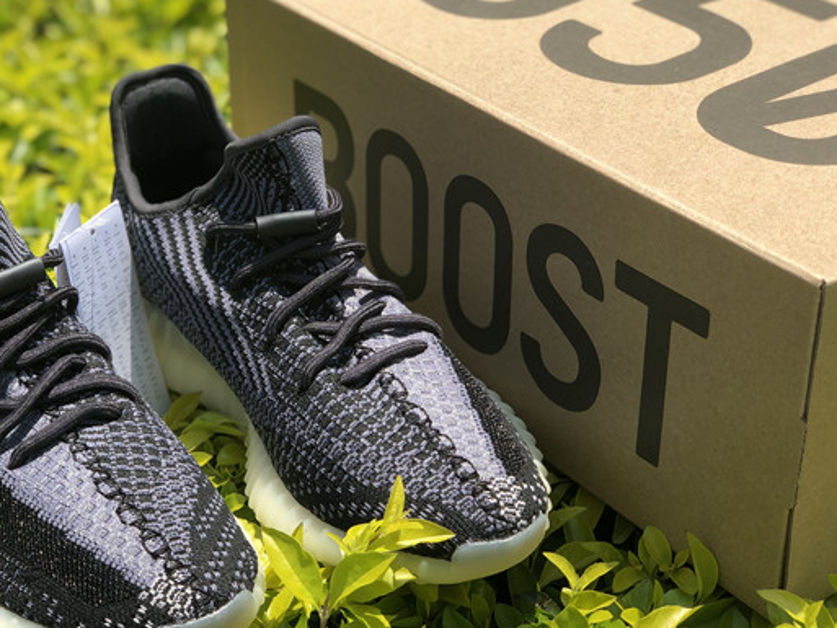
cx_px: 292
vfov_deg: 19.6
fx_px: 1814
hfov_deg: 25.9
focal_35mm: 75
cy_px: 327
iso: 16
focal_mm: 6
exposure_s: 1/600
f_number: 2.4
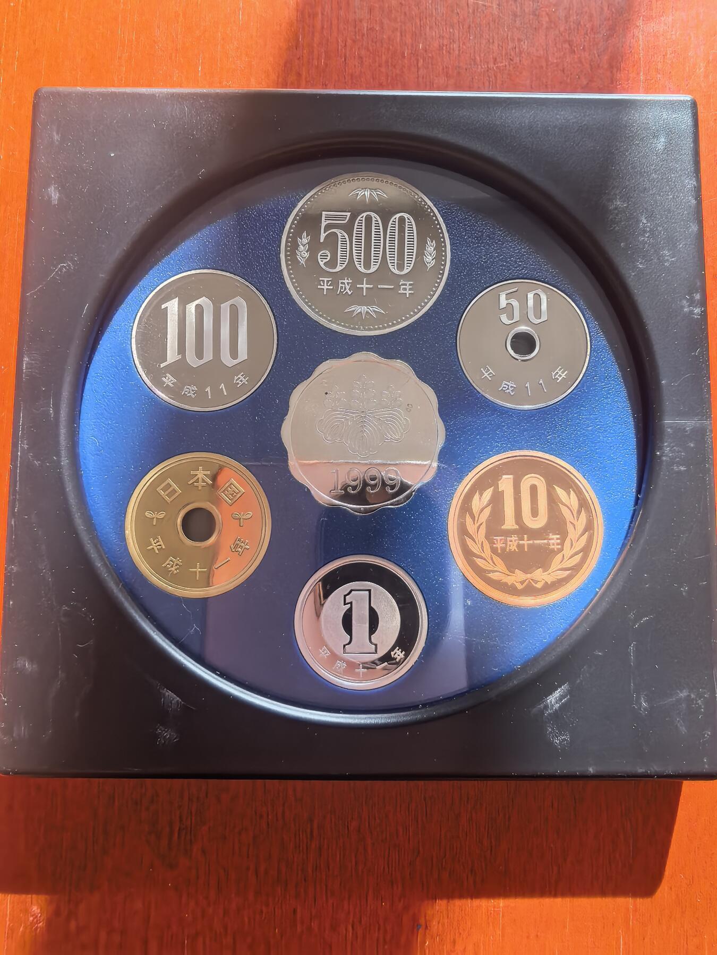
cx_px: 358
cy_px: 478
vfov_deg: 71.6
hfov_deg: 56.8
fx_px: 663
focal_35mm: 24
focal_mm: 1.68
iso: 50
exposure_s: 1/141
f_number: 2.2
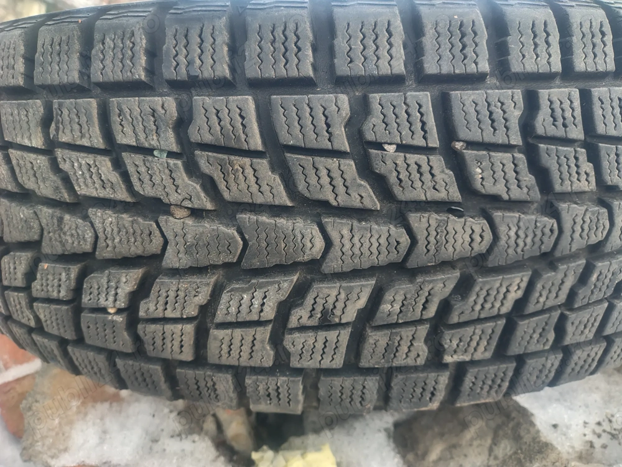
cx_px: 311
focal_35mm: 25
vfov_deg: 54.9
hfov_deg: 69.4
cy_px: 234
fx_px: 449
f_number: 1.7
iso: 143
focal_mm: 4.71
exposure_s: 1/200
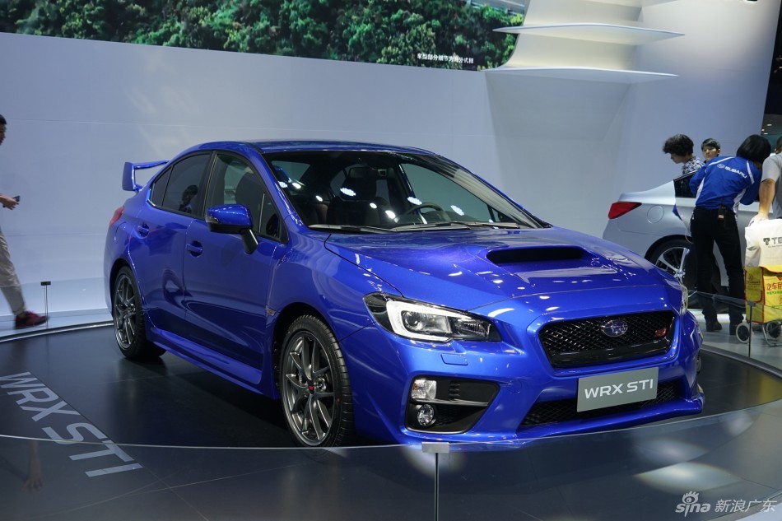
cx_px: 391
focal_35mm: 39
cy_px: 260
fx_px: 847
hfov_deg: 49.6
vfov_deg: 34.2
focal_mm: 39
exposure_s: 1/60
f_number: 6.3
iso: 250
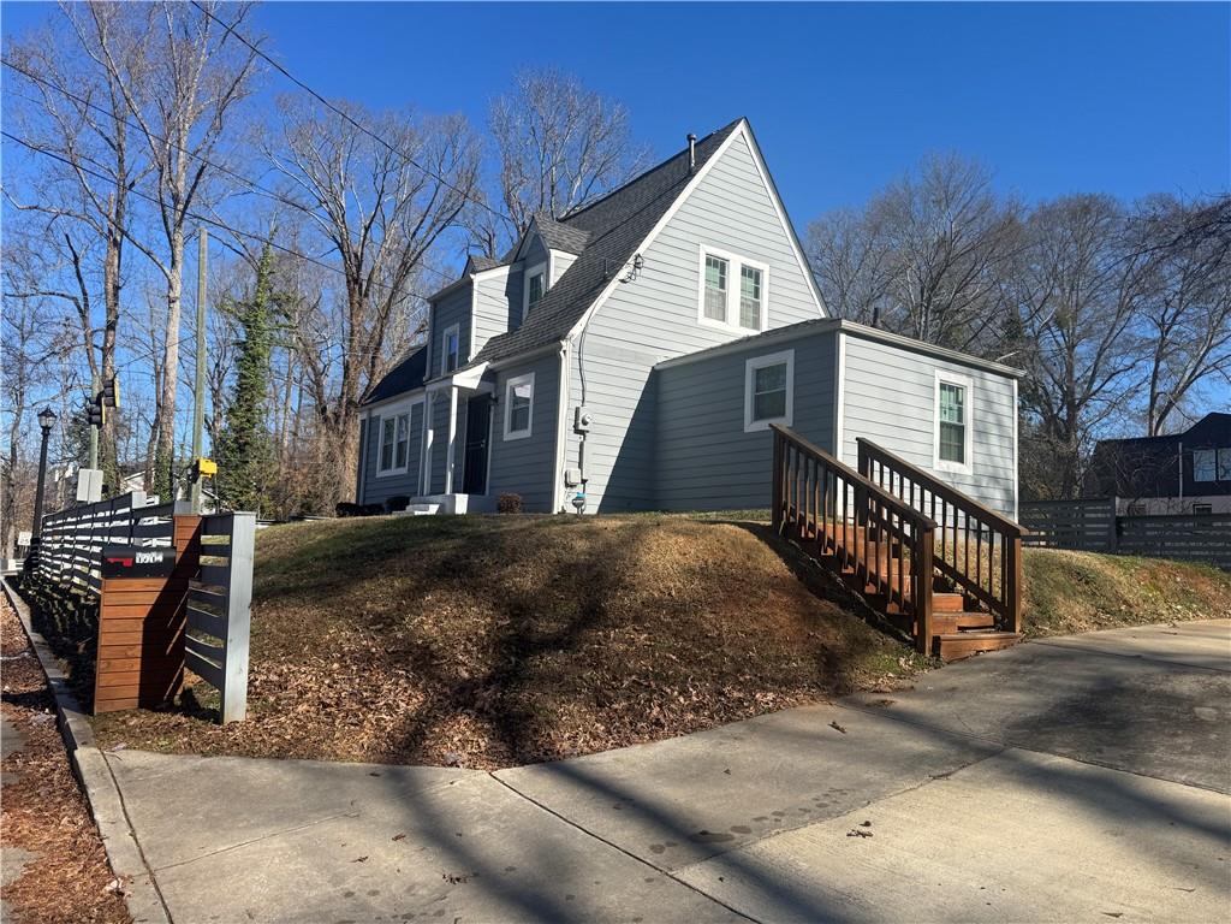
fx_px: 853
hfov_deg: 71.6
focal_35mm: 24
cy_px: 462
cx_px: 616
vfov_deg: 56.8
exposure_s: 1/3802
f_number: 1.78
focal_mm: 6.76
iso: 80
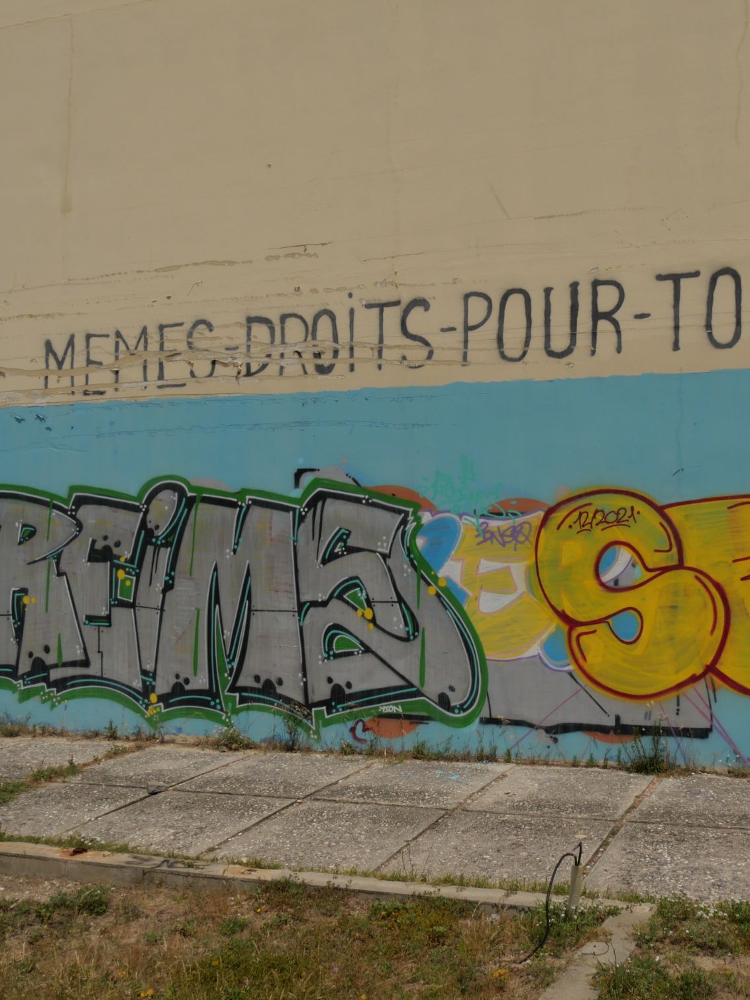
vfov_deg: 49.0
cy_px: 492
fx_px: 1098
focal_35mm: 38
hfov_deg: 37.3
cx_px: 498
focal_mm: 14
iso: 200
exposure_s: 1/500
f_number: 14
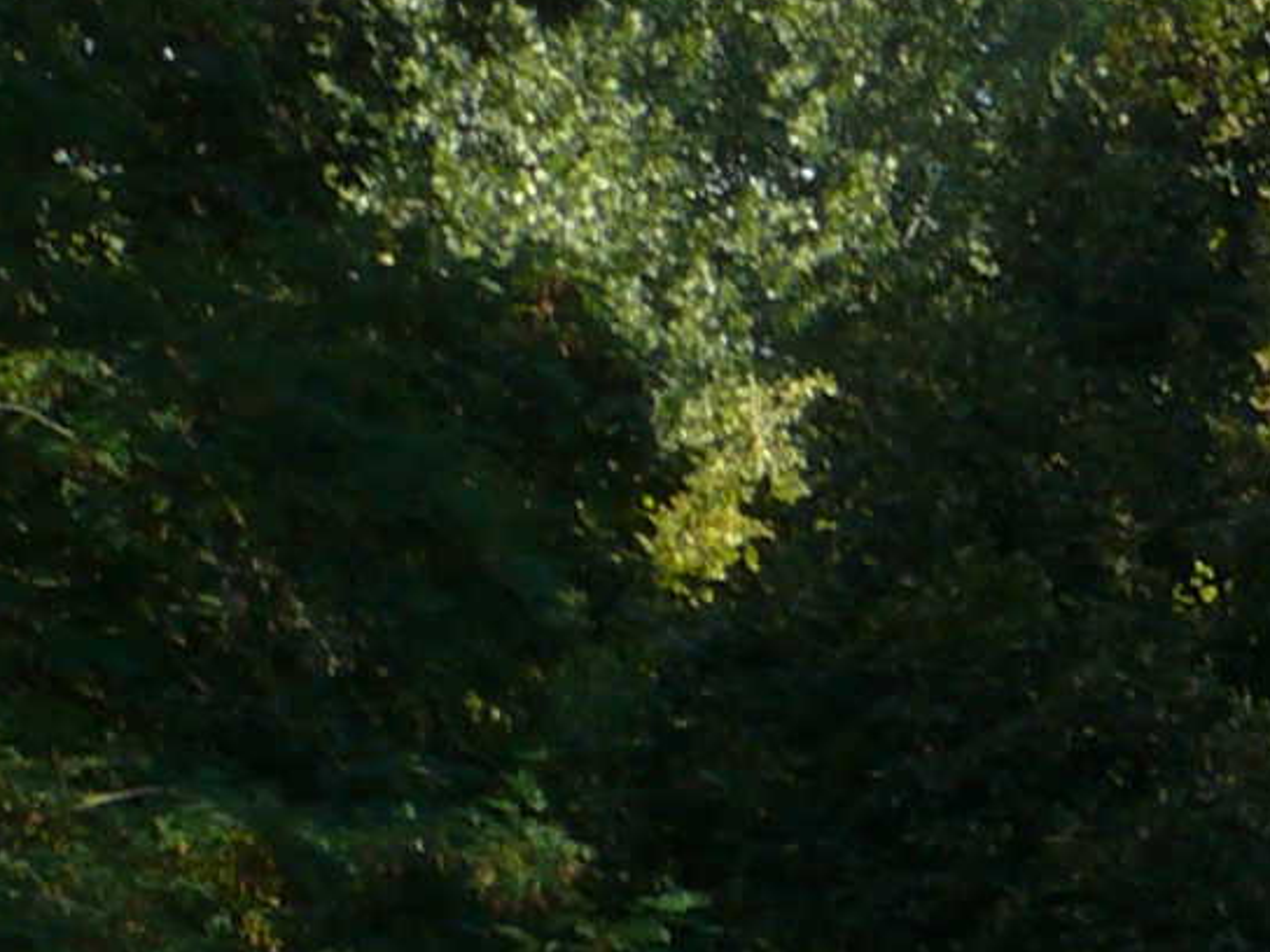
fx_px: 7705
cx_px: 3749
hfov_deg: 8.1
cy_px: 1834
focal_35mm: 210
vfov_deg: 6.9
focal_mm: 7.5
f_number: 5.6
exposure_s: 1/200
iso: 100
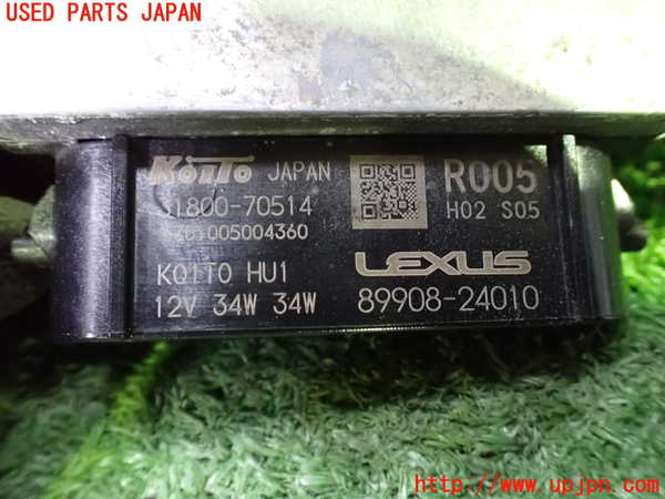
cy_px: 250
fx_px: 576
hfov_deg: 60.0
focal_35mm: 30
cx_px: 332
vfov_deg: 46.8
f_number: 2.3
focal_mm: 5.4
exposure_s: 1/30
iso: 1600
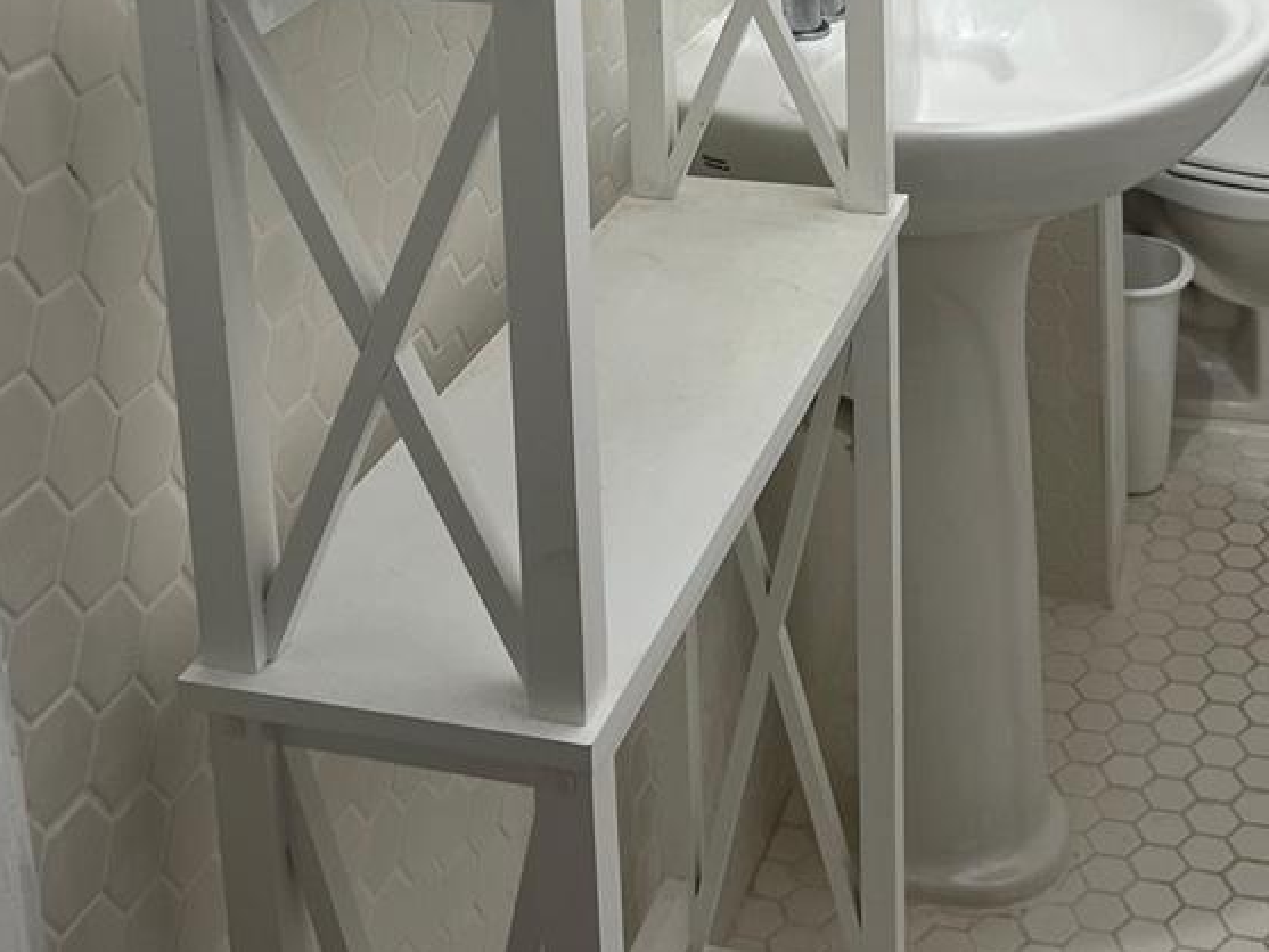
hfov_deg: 34.1
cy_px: -112
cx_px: 836
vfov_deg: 24.3
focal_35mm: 56
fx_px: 2053
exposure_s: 1/120
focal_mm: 5.7
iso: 80
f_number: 1.5
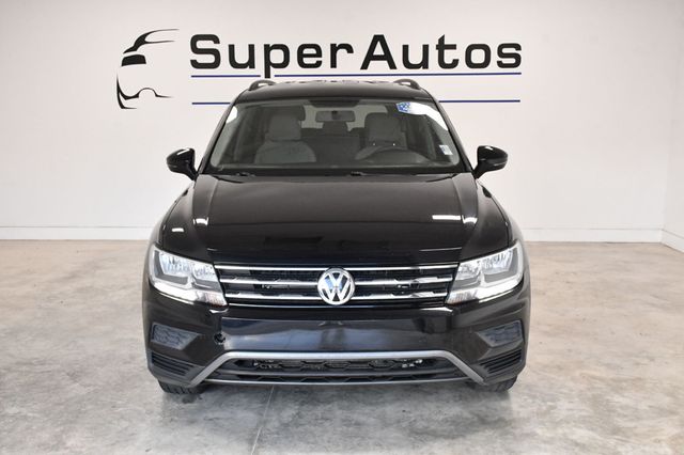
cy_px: 228
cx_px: 342
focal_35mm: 39
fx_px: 741
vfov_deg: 34.2
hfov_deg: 49.6
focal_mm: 26
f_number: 8
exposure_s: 1/250
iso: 2500
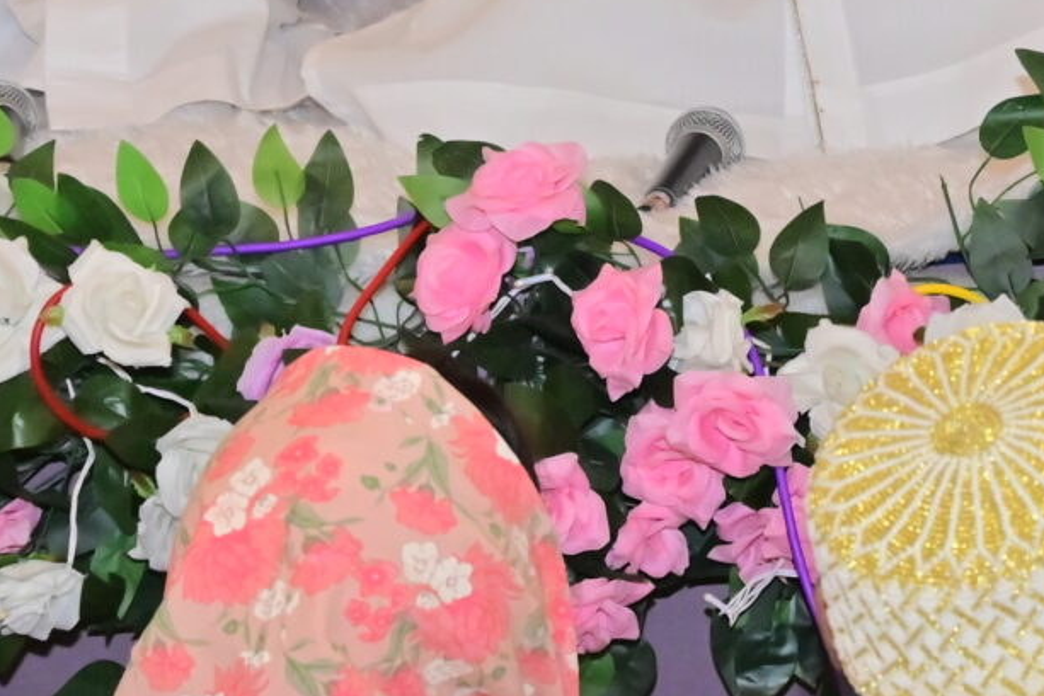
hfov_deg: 7.7
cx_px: 1305
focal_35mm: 263
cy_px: -328
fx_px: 7628
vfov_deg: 5.2
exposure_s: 1/125
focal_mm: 63
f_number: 8
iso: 1600
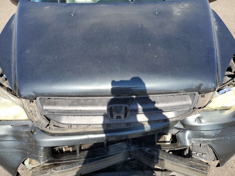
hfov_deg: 67.3
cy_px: 88
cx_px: 118
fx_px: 177
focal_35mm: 26
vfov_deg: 53.1
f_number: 1.5
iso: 50
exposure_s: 1/2000
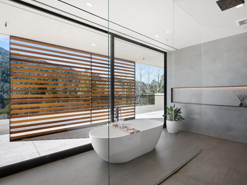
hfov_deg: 84.1
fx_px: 136
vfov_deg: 68.7
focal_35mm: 19
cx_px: 141
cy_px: 93
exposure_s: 1/100
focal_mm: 17
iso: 400
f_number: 9
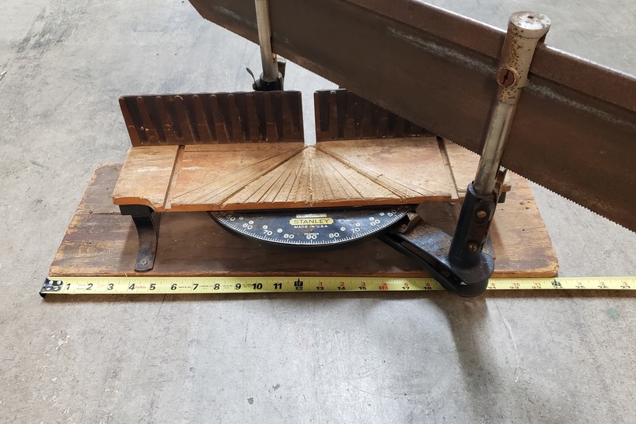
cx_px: 324
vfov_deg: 46.4
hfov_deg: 65.5
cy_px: 214
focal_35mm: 28
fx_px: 495
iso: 250
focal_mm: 4.3
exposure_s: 1/20
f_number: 1.5
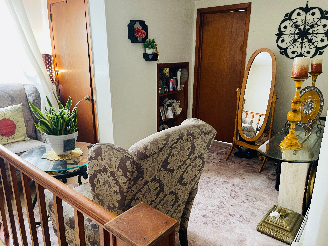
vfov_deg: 54.9
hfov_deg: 69.4
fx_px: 237
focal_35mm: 25
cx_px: 164
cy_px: 123
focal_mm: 5.1
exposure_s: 1/40
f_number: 1.6
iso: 400
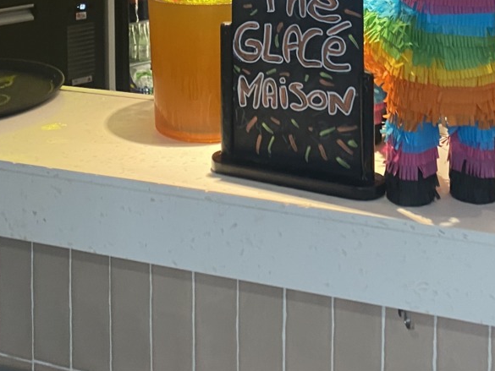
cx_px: 258
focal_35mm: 64
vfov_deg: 21.3
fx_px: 915
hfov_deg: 30.3
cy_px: -76
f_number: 1.8
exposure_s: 1/50
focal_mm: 4.25
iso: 160
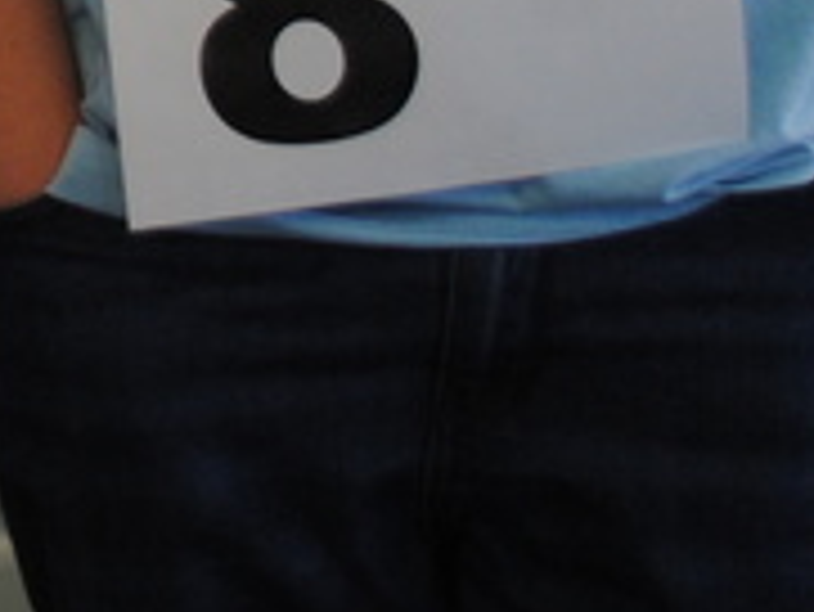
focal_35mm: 212
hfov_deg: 8.8
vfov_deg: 6.6
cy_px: -902
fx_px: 4989
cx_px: -778
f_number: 4.2
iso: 280
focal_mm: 26
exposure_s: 1/30
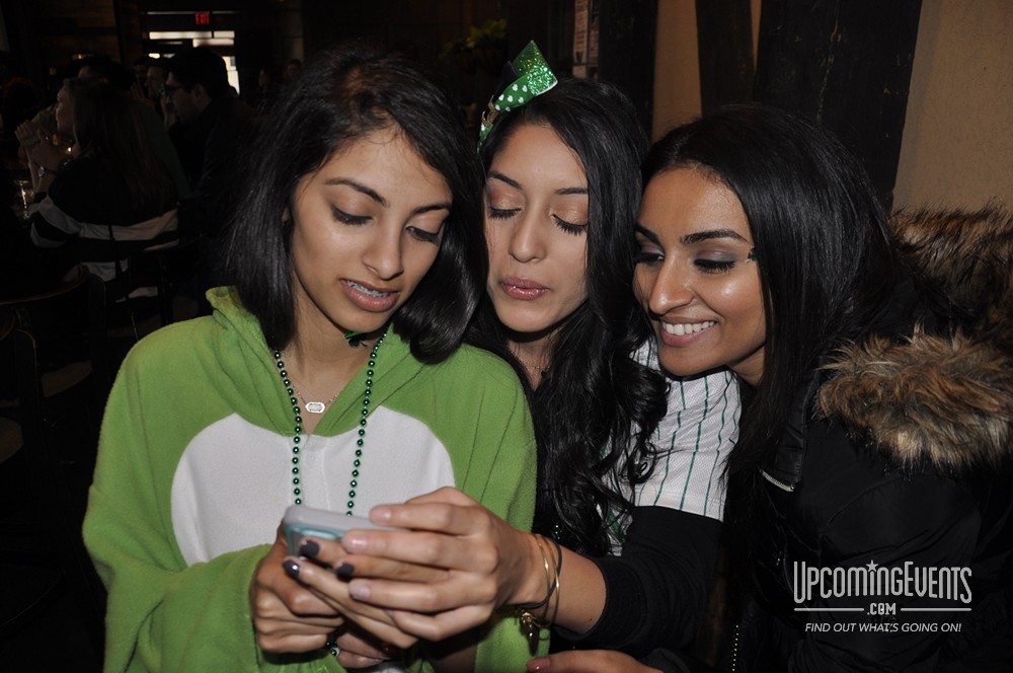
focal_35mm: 27
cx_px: 506
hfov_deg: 67.4
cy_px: 336
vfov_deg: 47.8
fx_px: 759
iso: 400
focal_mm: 18
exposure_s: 1/60
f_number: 3.5
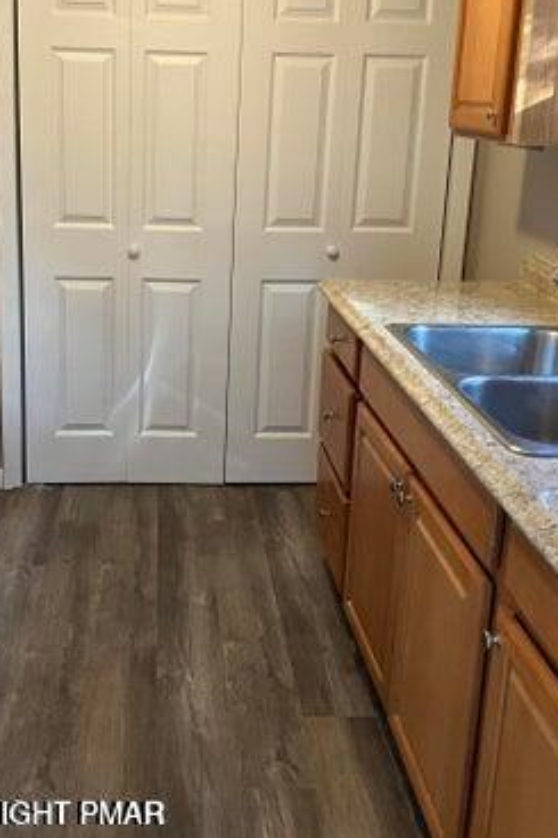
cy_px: 317
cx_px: 198
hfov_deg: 34.8
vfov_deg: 50.2
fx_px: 884
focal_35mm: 38
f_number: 1.8
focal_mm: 3.99
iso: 160
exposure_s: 1/60
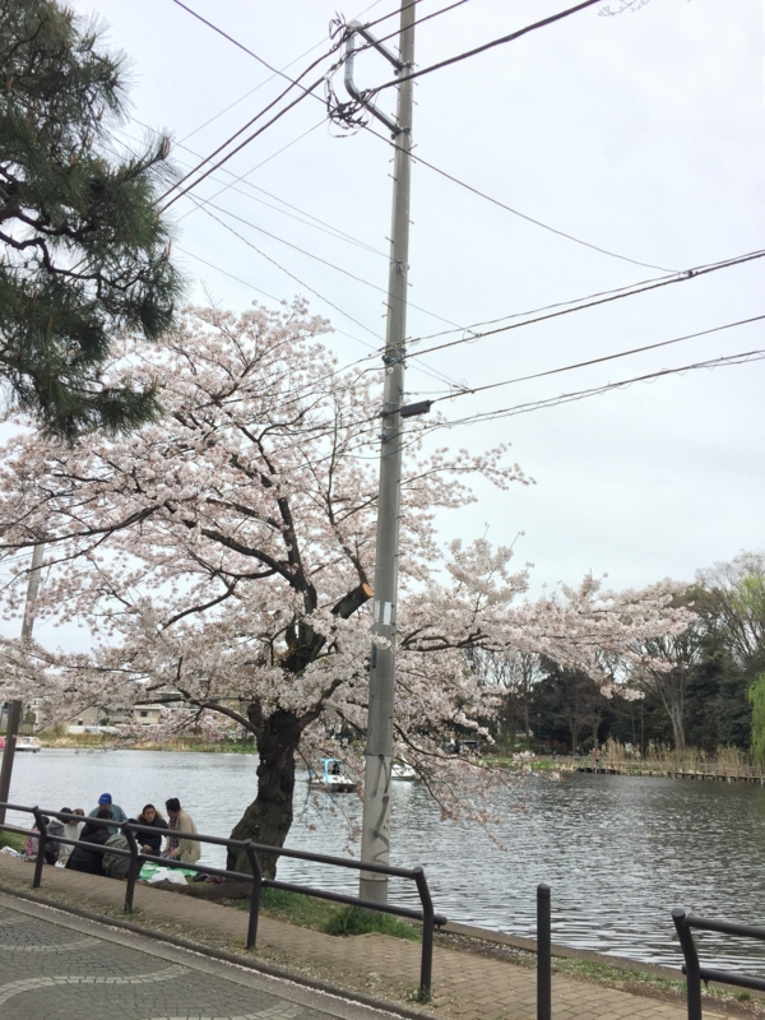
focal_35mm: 29
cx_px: 382
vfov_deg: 61.7
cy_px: 510
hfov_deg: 48.2
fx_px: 855
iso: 32
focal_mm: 4.15
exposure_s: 1/391
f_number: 2.2
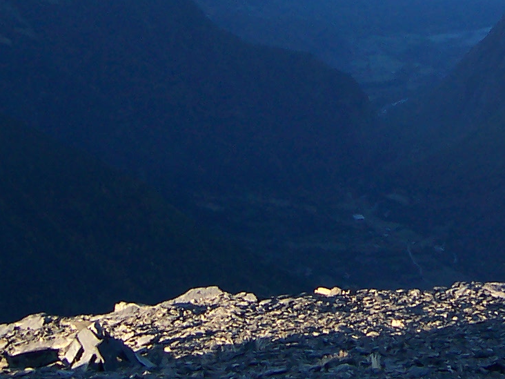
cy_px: -66
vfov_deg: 14.4
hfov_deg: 19.3
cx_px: 457
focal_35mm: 100
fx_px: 1459
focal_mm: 5.6
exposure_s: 1/250
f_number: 3.4
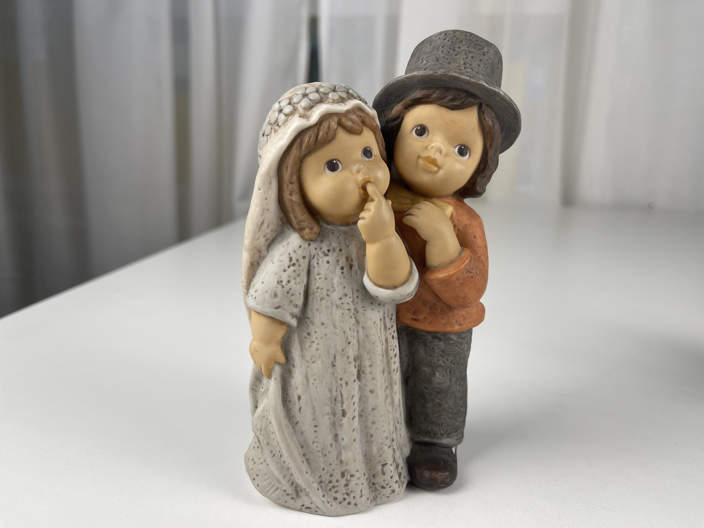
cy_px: 264
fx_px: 508
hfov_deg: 69.4
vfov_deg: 54.9
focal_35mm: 25
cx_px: 352
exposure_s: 1/119
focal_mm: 5.1
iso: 32
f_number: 1.6
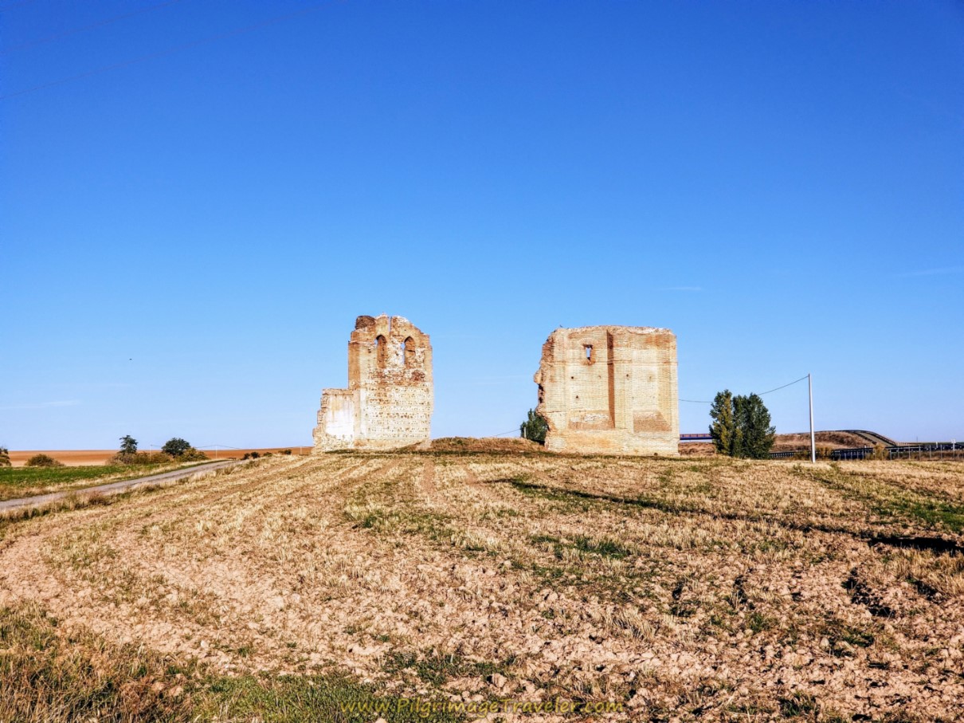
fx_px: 1448
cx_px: 482
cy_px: 362
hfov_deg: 36.8
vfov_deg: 28.0
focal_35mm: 52
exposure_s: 1/1020
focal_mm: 6
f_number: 2.4
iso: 25
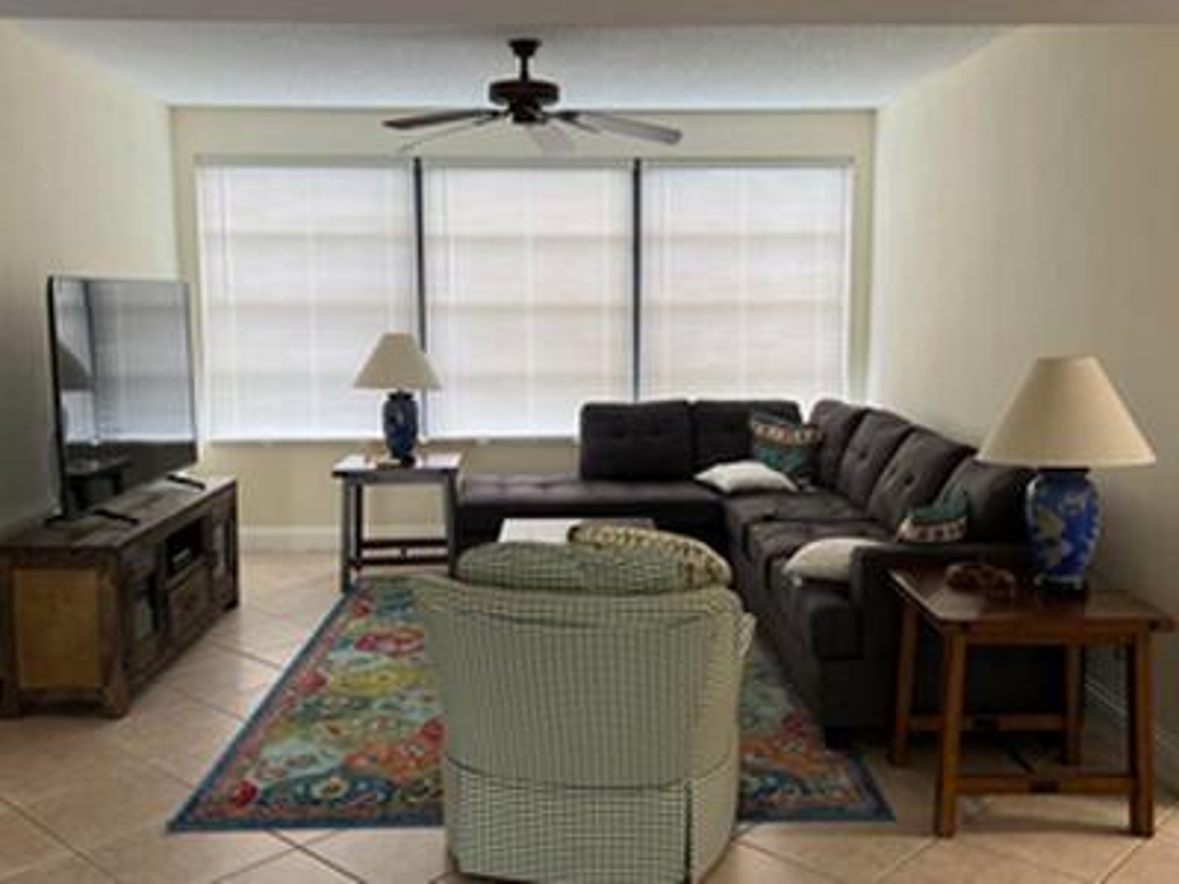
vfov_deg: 53.1
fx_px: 886
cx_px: 590
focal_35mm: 26
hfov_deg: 67.3
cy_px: 442
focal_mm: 5.7
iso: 100
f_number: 1.5
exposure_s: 1/120
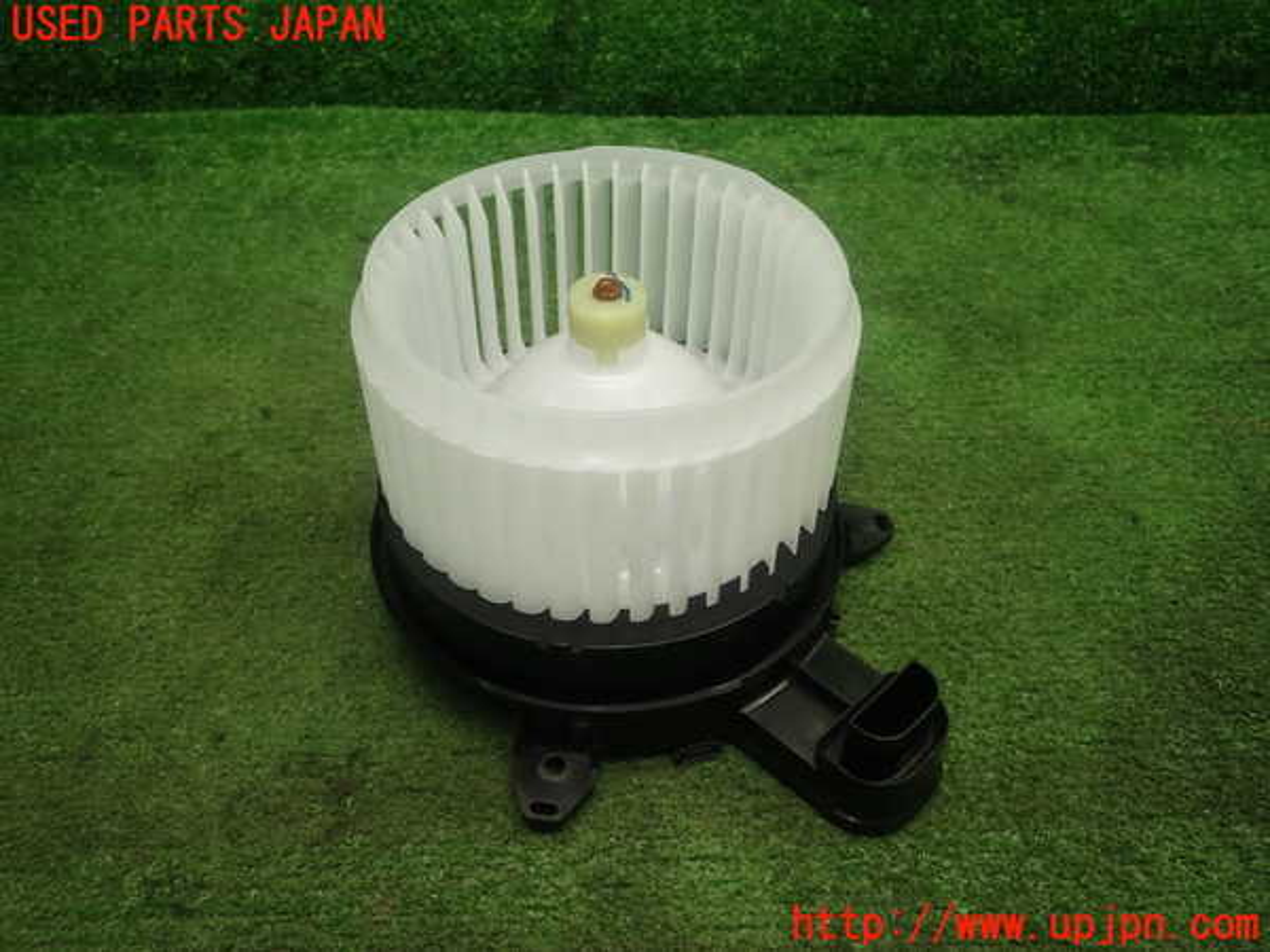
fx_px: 1101
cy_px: 476
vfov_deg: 46.8
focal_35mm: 30
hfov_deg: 60.0
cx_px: 635
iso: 160
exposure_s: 1/60
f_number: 2.3
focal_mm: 5.4
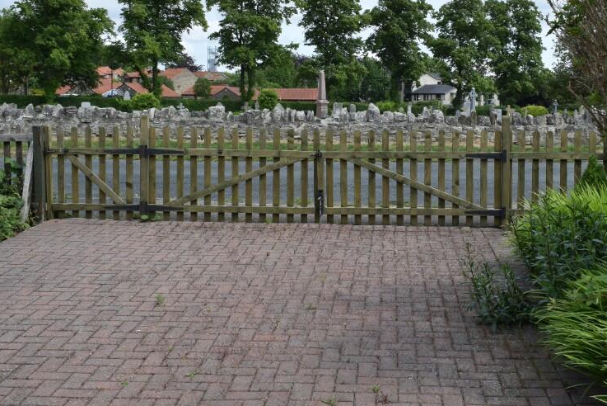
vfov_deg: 26.9
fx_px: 843
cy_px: 136
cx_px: 366
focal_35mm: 50
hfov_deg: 39.4
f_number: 9
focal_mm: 24
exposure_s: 1/320
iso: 200
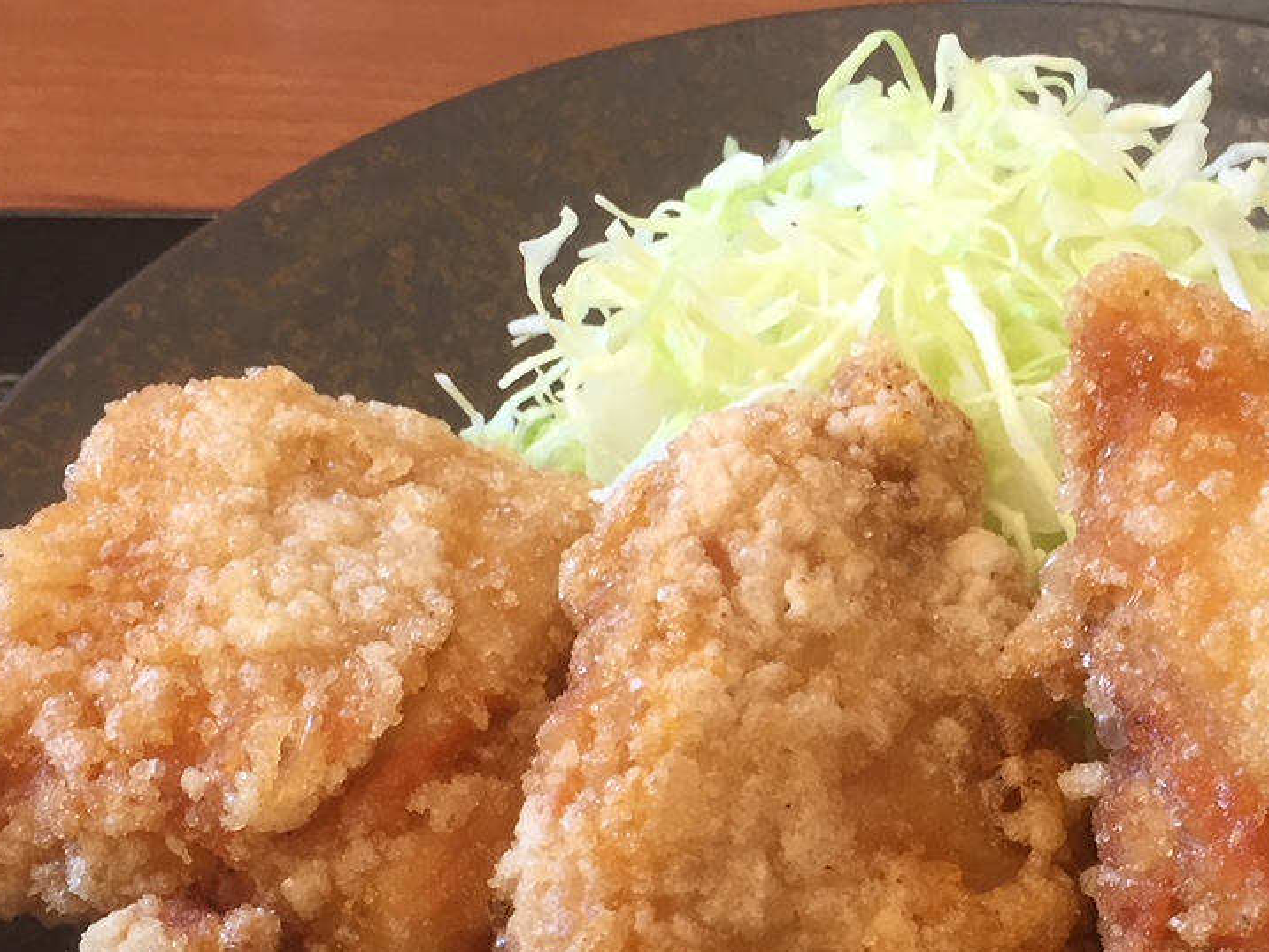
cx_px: 885
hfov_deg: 29.1
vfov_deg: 22.0
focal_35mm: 66
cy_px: 770
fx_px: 2420
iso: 32
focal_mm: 4.15
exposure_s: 1/30
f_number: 2.2
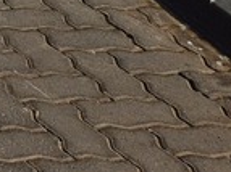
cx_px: -485
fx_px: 1100
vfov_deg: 7.7
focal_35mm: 165
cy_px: -370
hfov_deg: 9.3
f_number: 1.8
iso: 25
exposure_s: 1/399
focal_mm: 5.4
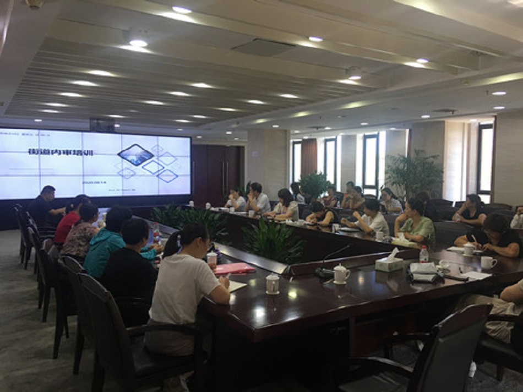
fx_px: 438
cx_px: 262
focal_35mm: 29
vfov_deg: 48.2
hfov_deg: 61.7
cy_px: 196
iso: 40
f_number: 2.2
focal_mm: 4.15
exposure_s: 1/33
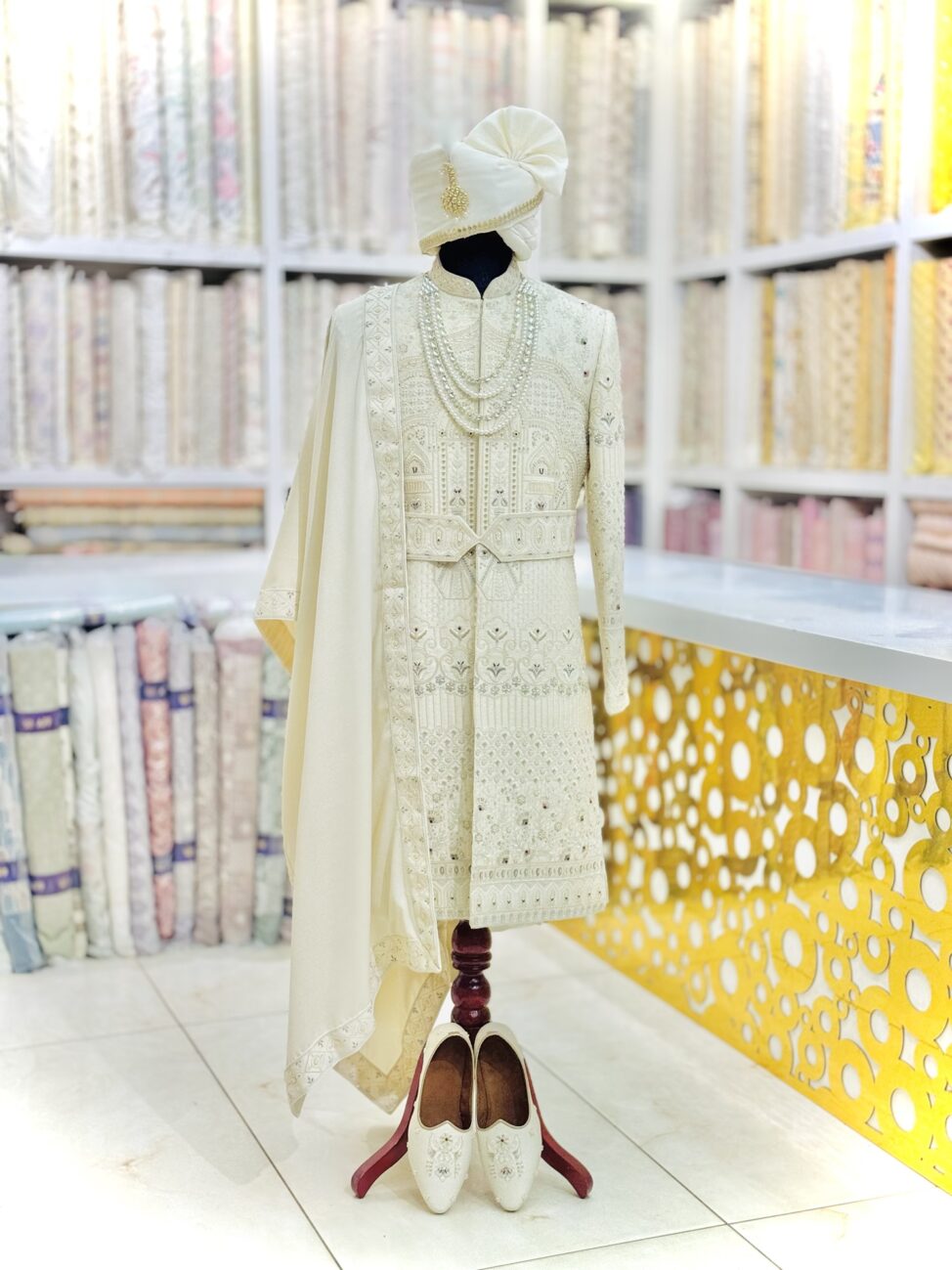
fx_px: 1760
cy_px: 635
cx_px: 476
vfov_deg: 39.7
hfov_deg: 30.3
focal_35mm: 48
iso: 64
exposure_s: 1/399
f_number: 1.78
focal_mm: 6.76
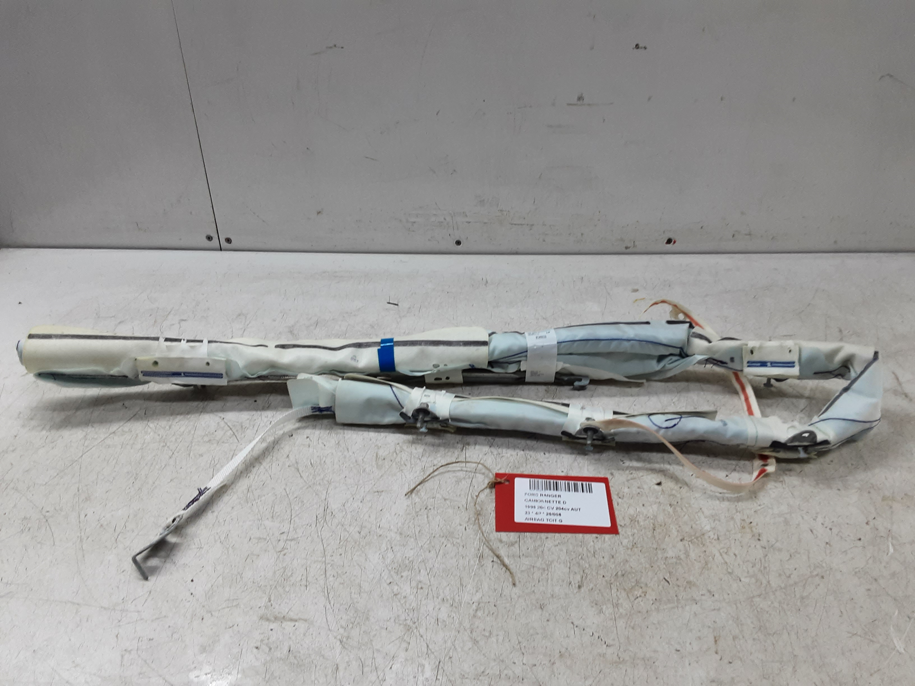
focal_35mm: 27
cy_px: 343
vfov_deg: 51.4
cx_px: 458
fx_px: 714
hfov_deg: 65.3
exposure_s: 1/50
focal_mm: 2.91
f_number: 1.9
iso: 64
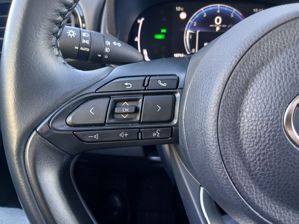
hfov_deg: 67.3
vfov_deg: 53.1
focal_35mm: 26
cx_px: 150
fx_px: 225
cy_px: 112
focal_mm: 3.98
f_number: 1.8
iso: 250
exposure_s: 1/33.3
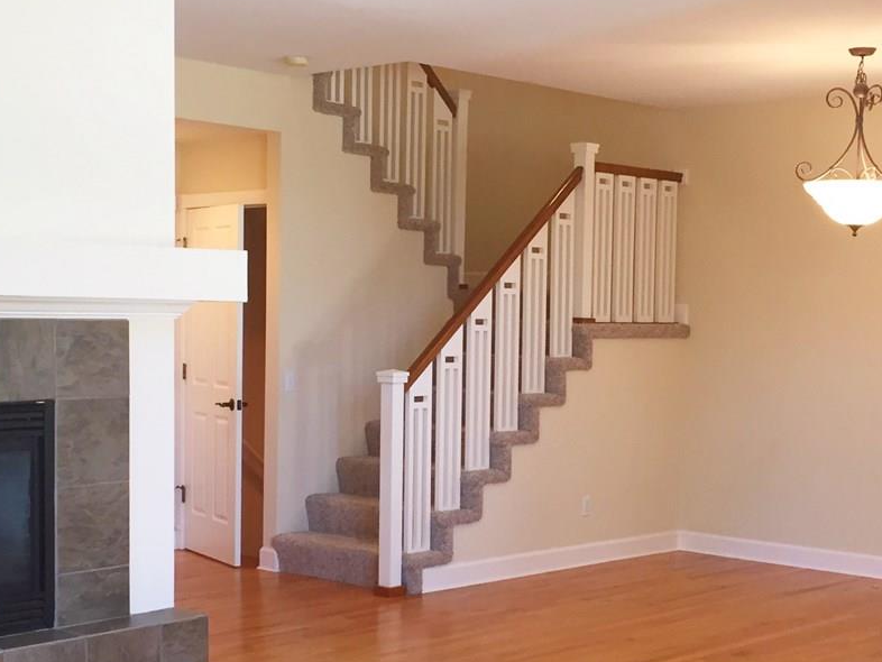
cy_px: 430
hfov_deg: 32.7
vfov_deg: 24.7
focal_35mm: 59
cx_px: 470
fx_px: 1504
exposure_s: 1/30
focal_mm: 4.15
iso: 32
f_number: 2.2
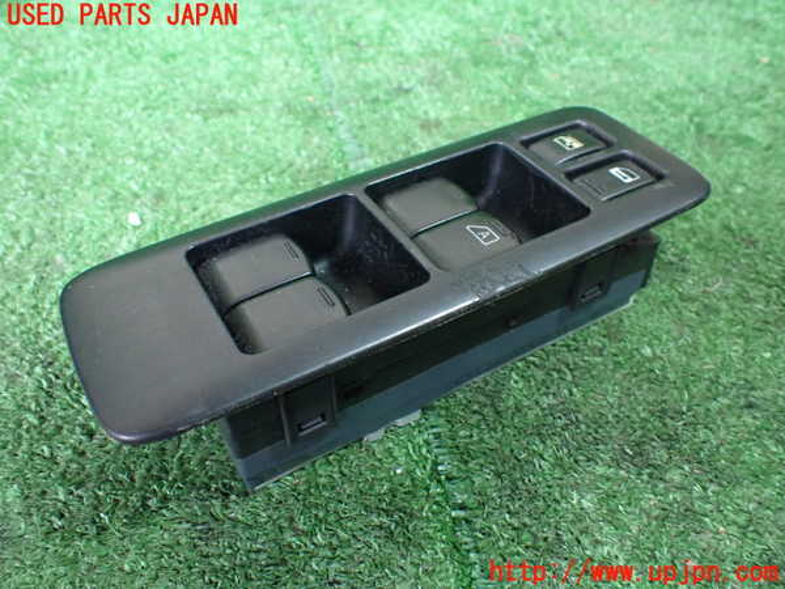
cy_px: 294
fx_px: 680
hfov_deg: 60.0
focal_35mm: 30
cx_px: 392
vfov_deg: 46.8
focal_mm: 5.4
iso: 1000
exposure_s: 1/30
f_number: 2.3
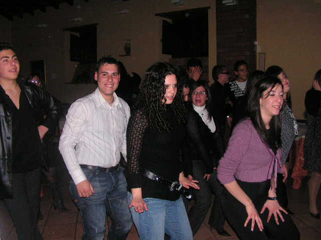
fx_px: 334
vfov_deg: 39.7
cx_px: 160
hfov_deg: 51.4
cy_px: 120
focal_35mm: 36
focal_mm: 6
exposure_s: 1/40
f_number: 3.2
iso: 200
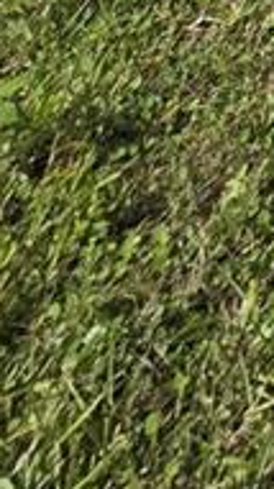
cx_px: 899
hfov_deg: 9.5
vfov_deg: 12.7
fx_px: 1153
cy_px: -868
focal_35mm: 89
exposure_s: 1/2049
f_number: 2.2
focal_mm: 2.2
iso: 50
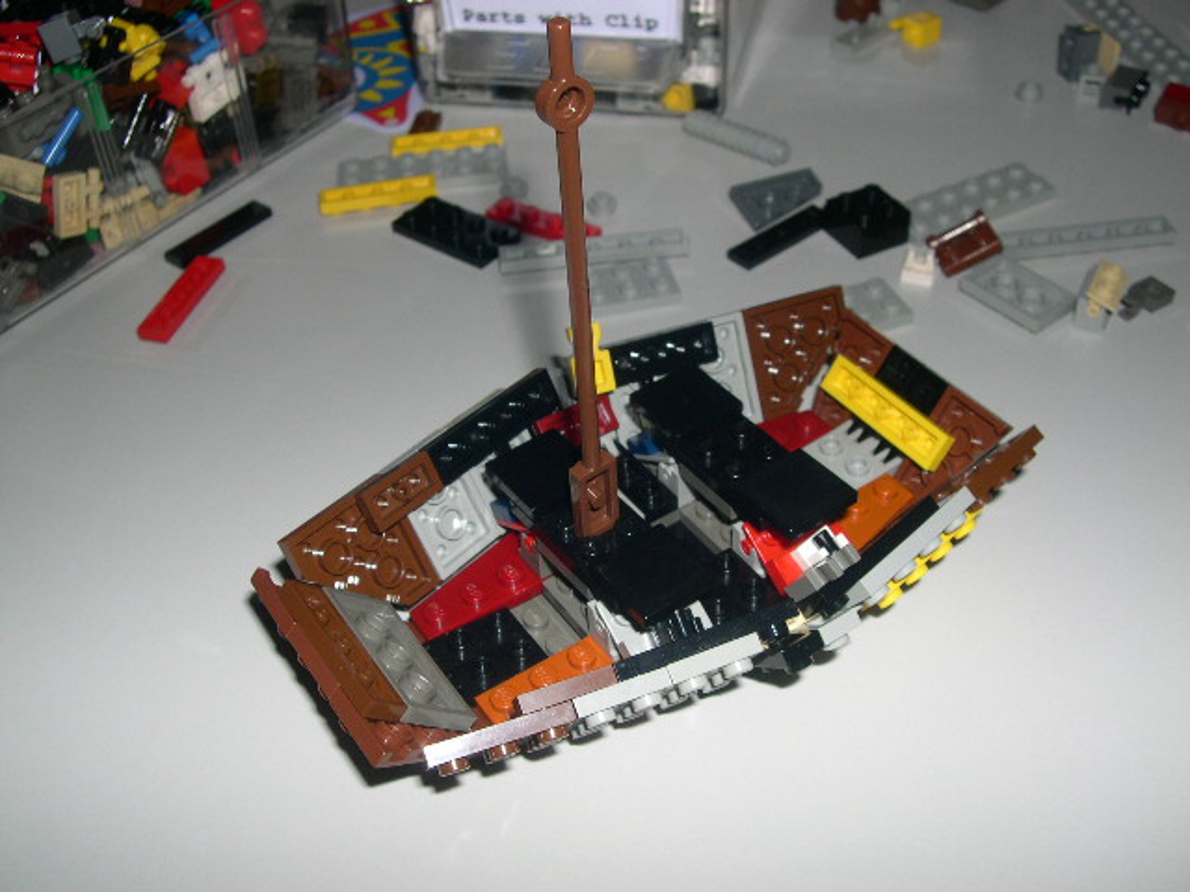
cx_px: 595
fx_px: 1306
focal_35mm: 38
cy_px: 446
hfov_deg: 49.0
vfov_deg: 37.7
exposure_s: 1/60
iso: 100
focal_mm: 8
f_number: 7.6
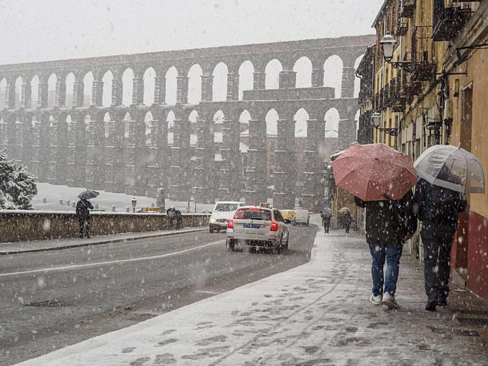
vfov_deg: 29.1
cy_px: 183
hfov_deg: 38.2
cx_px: 244
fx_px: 705
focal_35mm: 50
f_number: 6.3
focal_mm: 25
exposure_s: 1/200
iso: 500
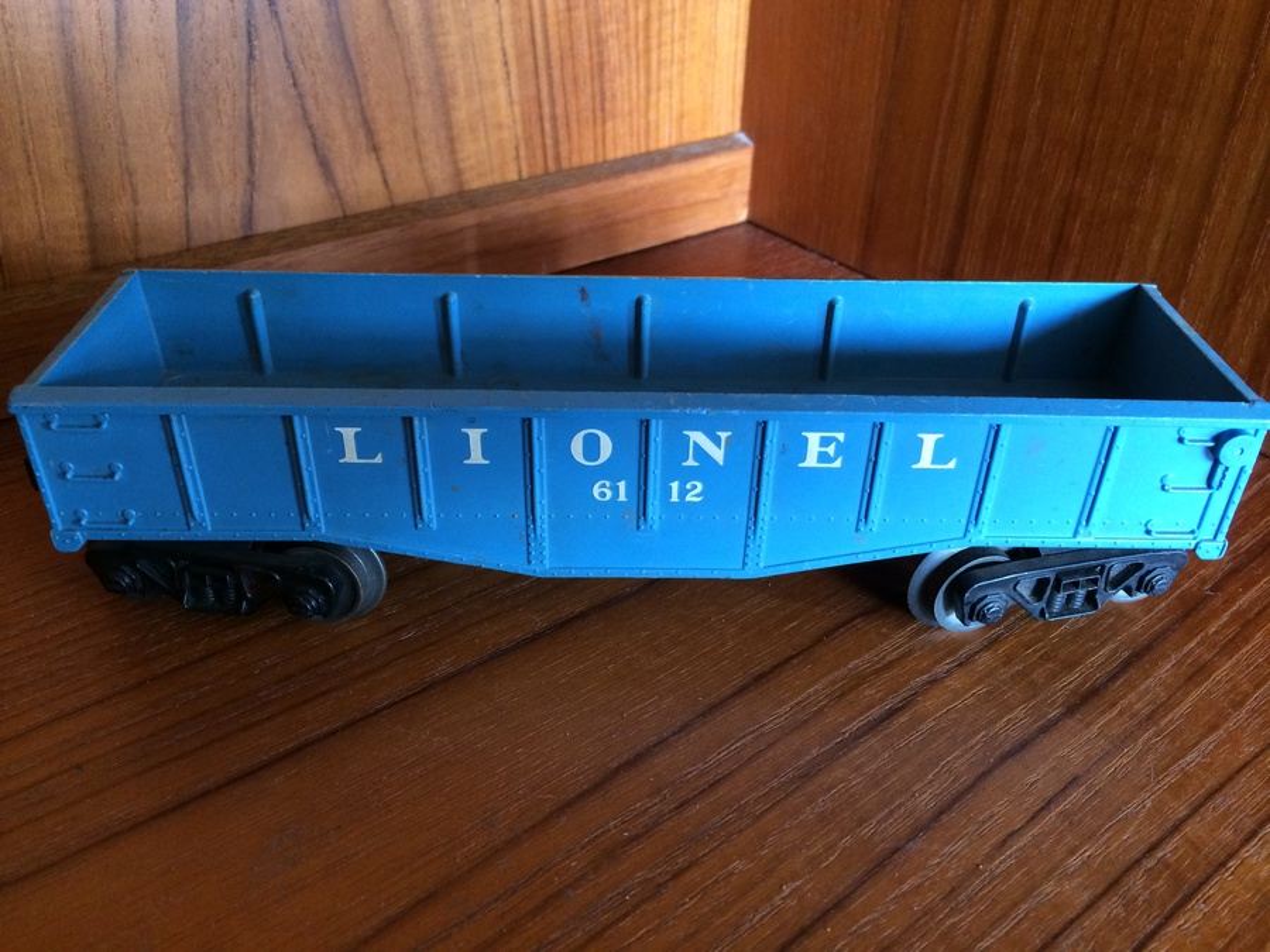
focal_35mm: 30
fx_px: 1101
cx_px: 635
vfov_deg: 46.8
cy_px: 476
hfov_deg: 60.0
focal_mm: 4.12
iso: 200
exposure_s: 1/30
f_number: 2.2
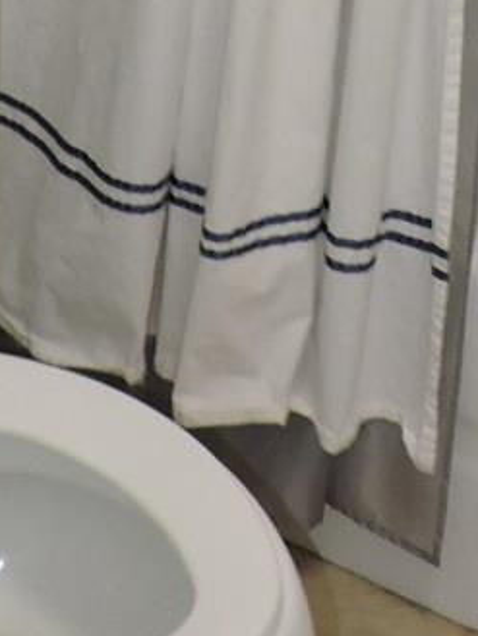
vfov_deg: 15.5
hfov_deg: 13.0
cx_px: 509
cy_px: -441
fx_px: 2061
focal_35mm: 112
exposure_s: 1/40
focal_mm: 4.3
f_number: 3
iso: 250
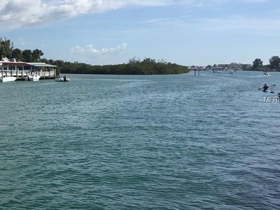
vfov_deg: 26.1
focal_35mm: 56
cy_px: 100
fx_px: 453
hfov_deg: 33.0
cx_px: 41
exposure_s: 1/2469
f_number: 2.4
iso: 25
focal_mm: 3.3
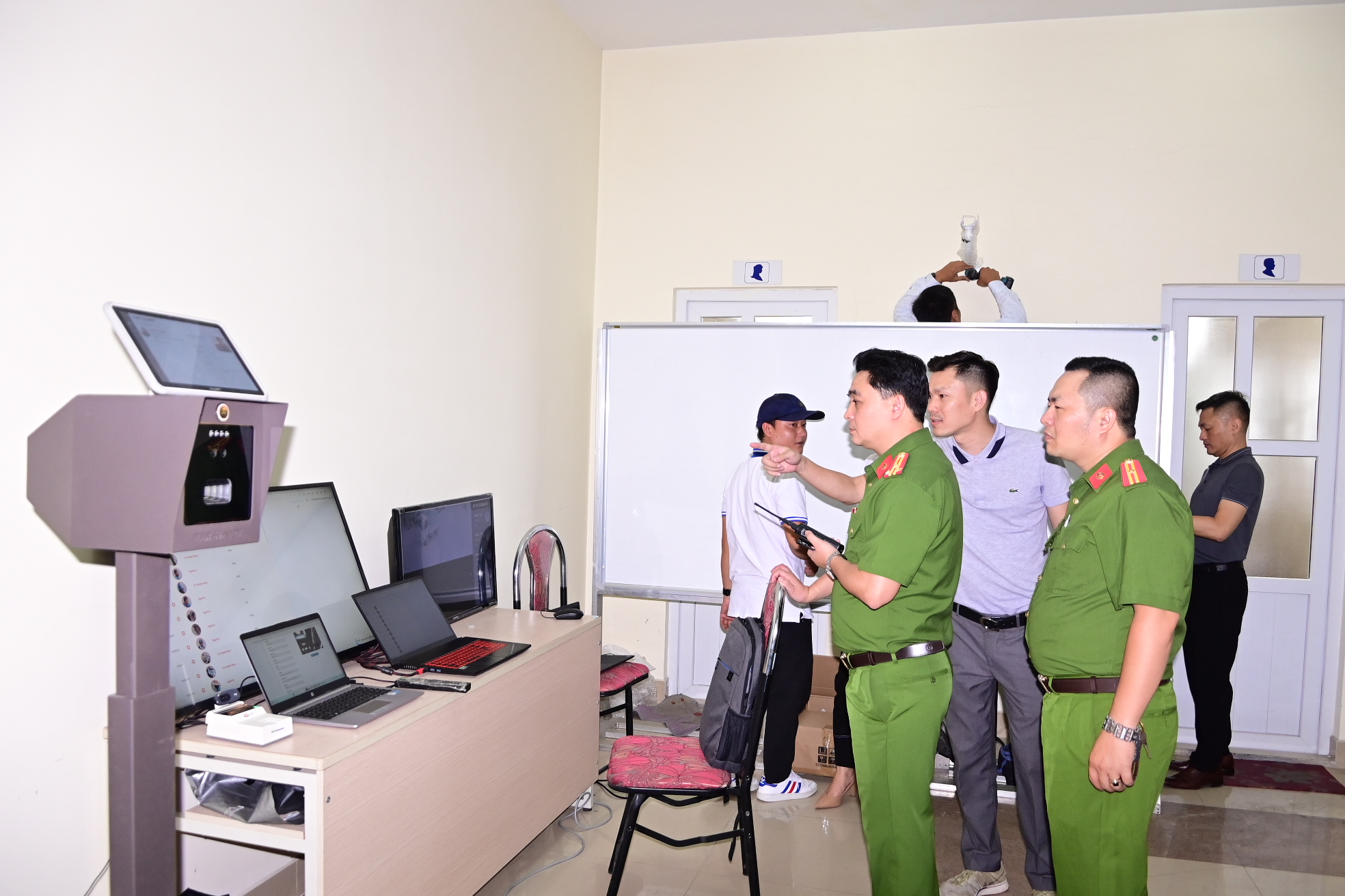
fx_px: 1009
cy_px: 448
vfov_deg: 47.9
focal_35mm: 27
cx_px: 672
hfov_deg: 67.4
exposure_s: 1/200
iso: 800
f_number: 4
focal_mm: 18
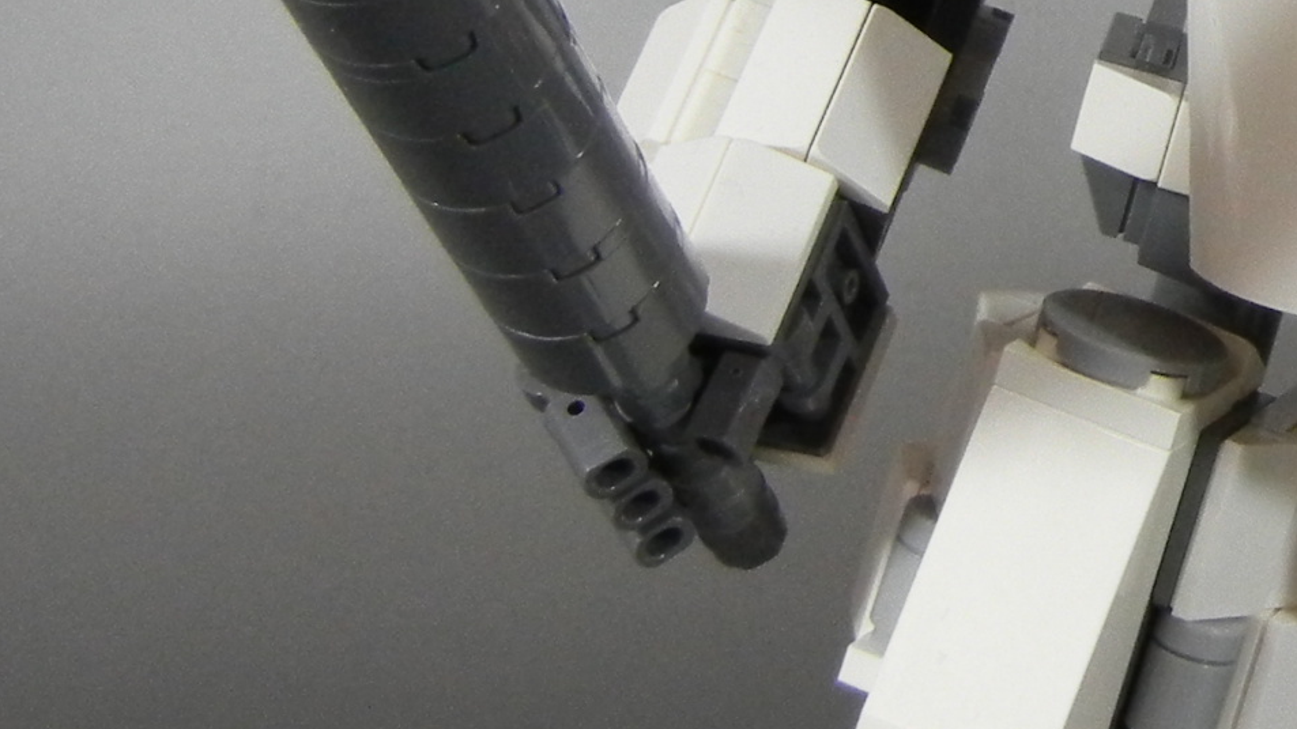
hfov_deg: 18.0
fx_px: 3852
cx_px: 1618
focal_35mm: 112
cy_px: -78
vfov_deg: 10.7
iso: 400
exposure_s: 1/58.6
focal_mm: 5.4
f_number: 3.5
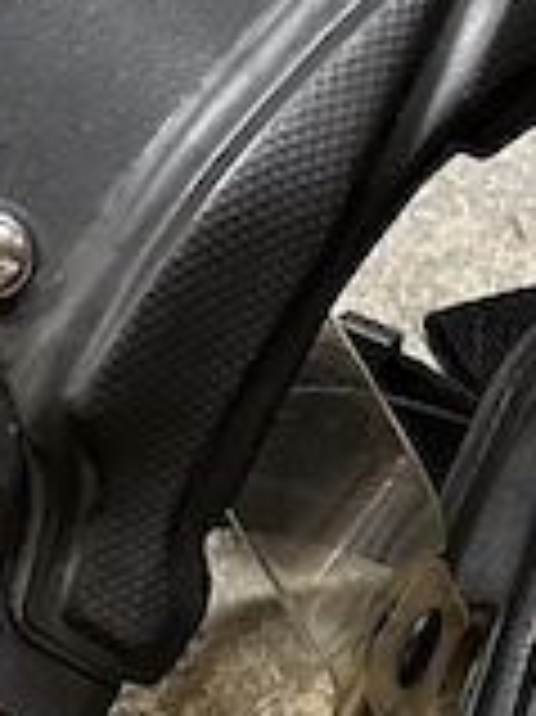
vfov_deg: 15.2
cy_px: 1049
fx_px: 2501
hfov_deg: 12.0
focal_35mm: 121
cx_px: 590
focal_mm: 6.86
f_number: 1.78
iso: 500
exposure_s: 1/60
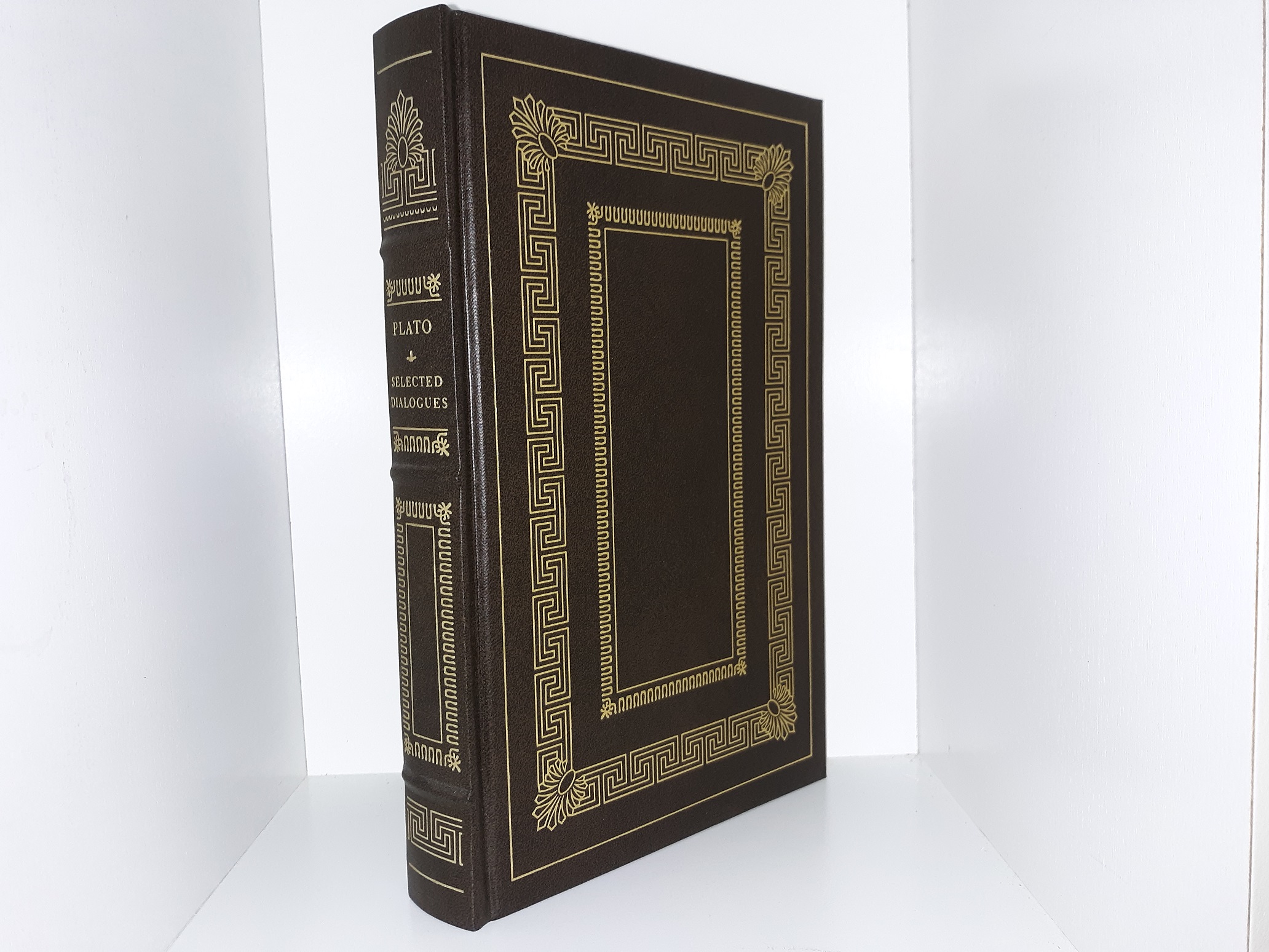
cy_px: 476
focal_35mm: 28
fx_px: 1026
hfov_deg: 63.4
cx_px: 634
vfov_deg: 49.7
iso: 64
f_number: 1.7
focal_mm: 3.7
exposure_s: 1/100
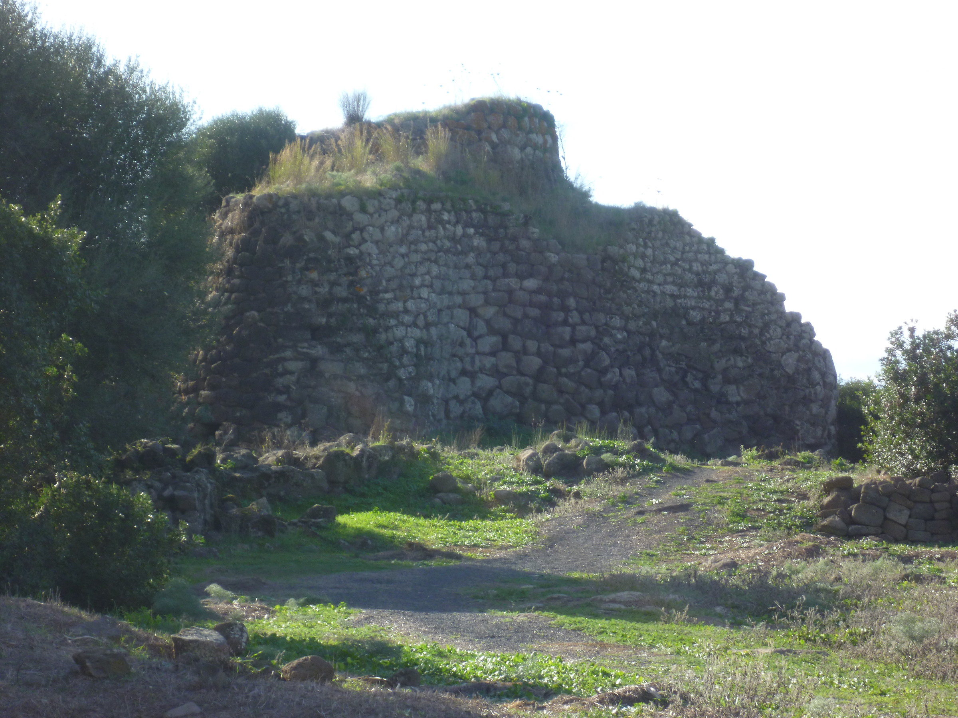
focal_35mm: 140
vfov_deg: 10.6
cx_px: 479
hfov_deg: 14.1
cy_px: 359
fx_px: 3875
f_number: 6.9
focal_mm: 25
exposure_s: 1/125
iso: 125
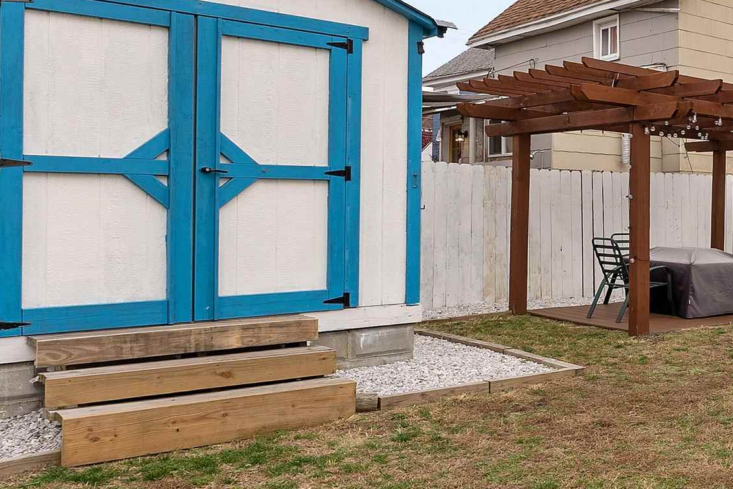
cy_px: 199
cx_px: 907
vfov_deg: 33.6
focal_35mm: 40
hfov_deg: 36.2
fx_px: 807
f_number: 7.1
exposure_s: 1/200
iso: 320
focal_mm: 14.6
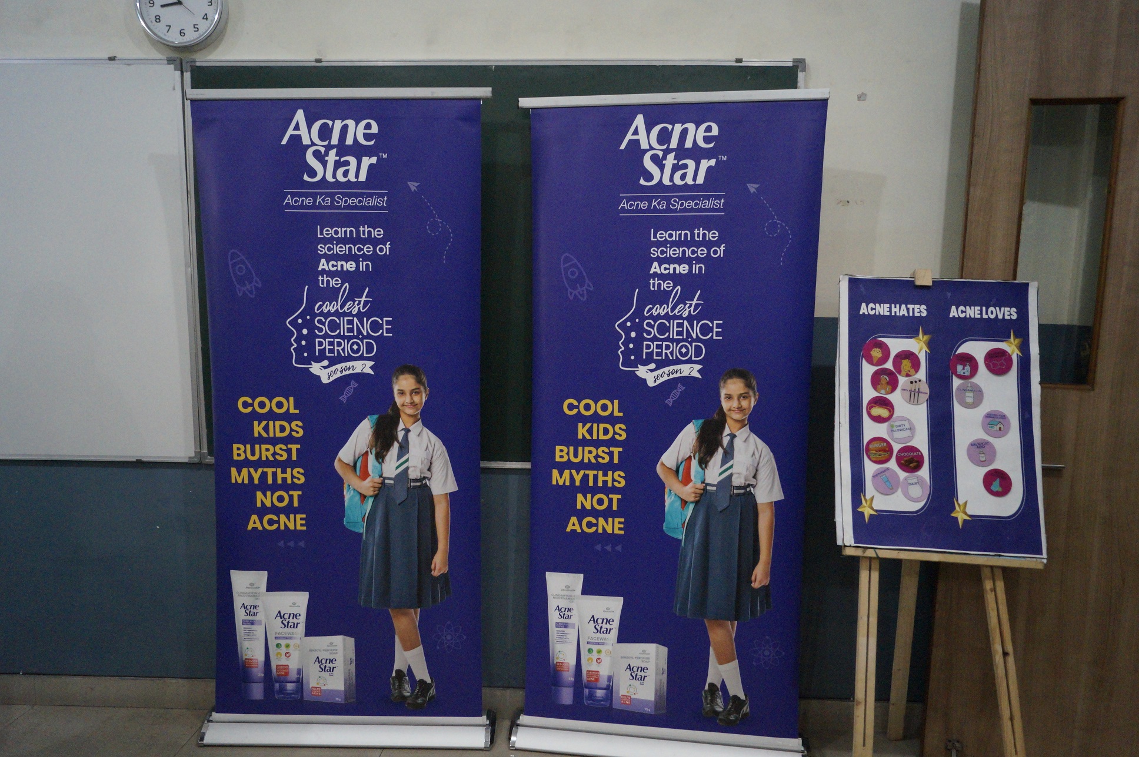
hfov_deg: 67.4
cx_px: 570
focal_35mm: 27
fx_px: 854
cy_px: 378
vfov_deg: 47.9
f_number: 3.5
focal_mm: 18
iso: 3200
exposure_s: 1/160
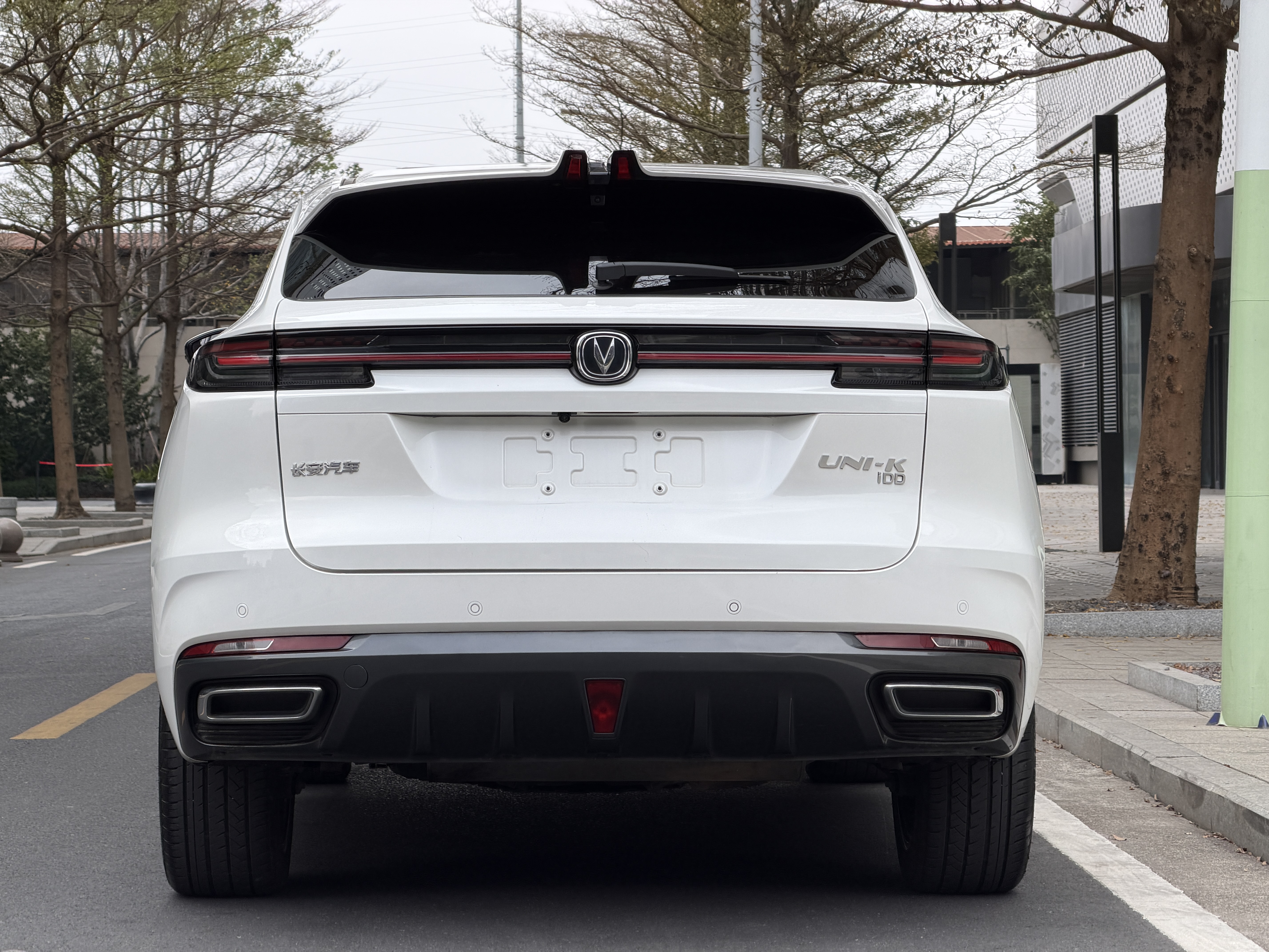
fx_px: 3666
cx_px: 634
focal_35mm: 100
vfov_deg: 14.8
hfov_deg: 19.6
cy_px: 476
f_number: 2.8
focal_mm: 16.89
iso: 50
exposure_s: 1/475
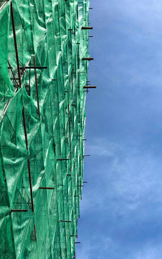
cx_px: 81
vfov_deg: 33.5
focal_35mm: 61
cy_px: 130
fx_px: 431
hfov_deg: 21.3
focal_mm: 6.6
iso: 20
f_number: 2.8
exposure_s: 1/1100
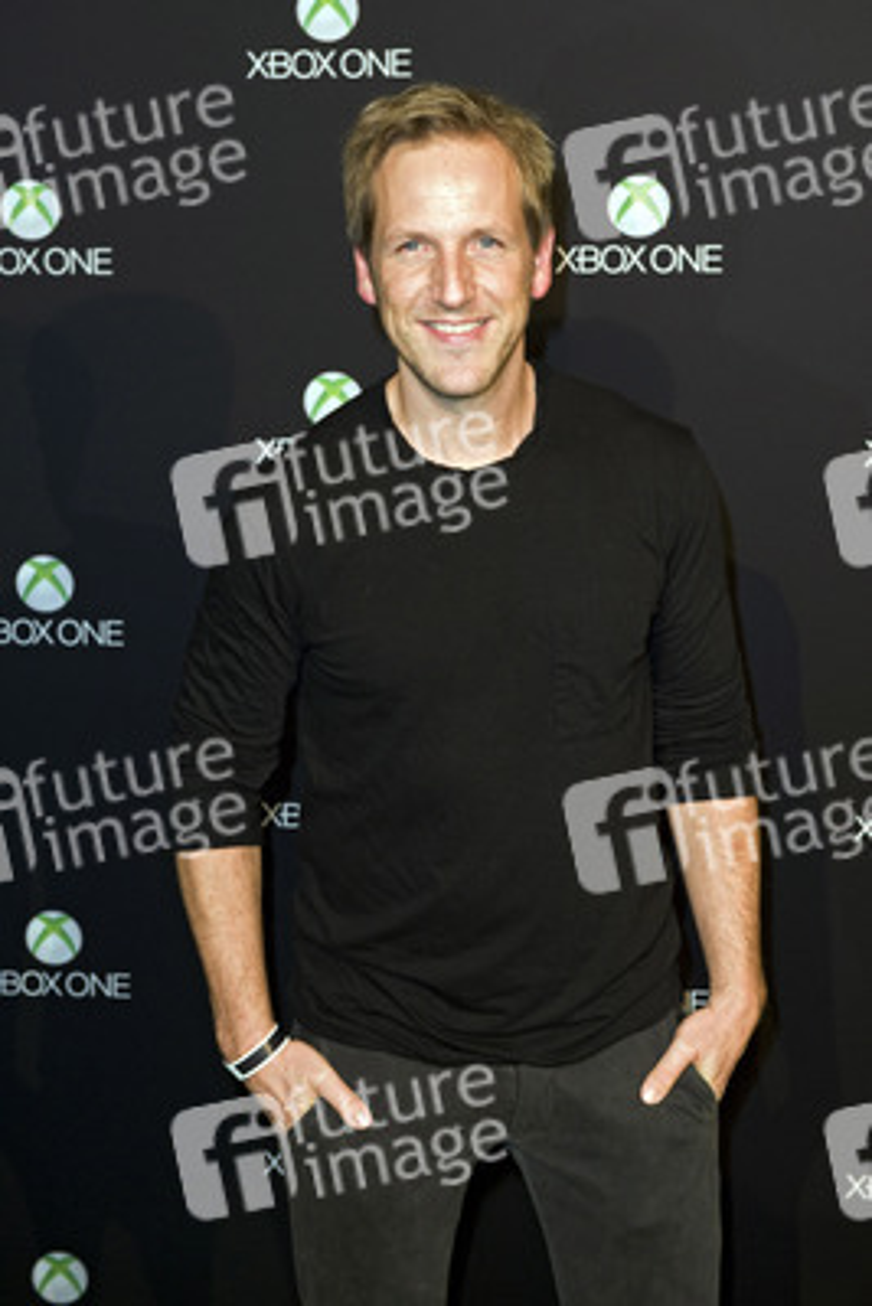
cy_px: 653
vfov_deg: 33.4
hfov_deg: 22.6
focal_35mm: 60
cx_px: 436
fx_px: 2178
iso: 1000
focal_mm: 60
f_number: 5.6
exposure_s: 1/125
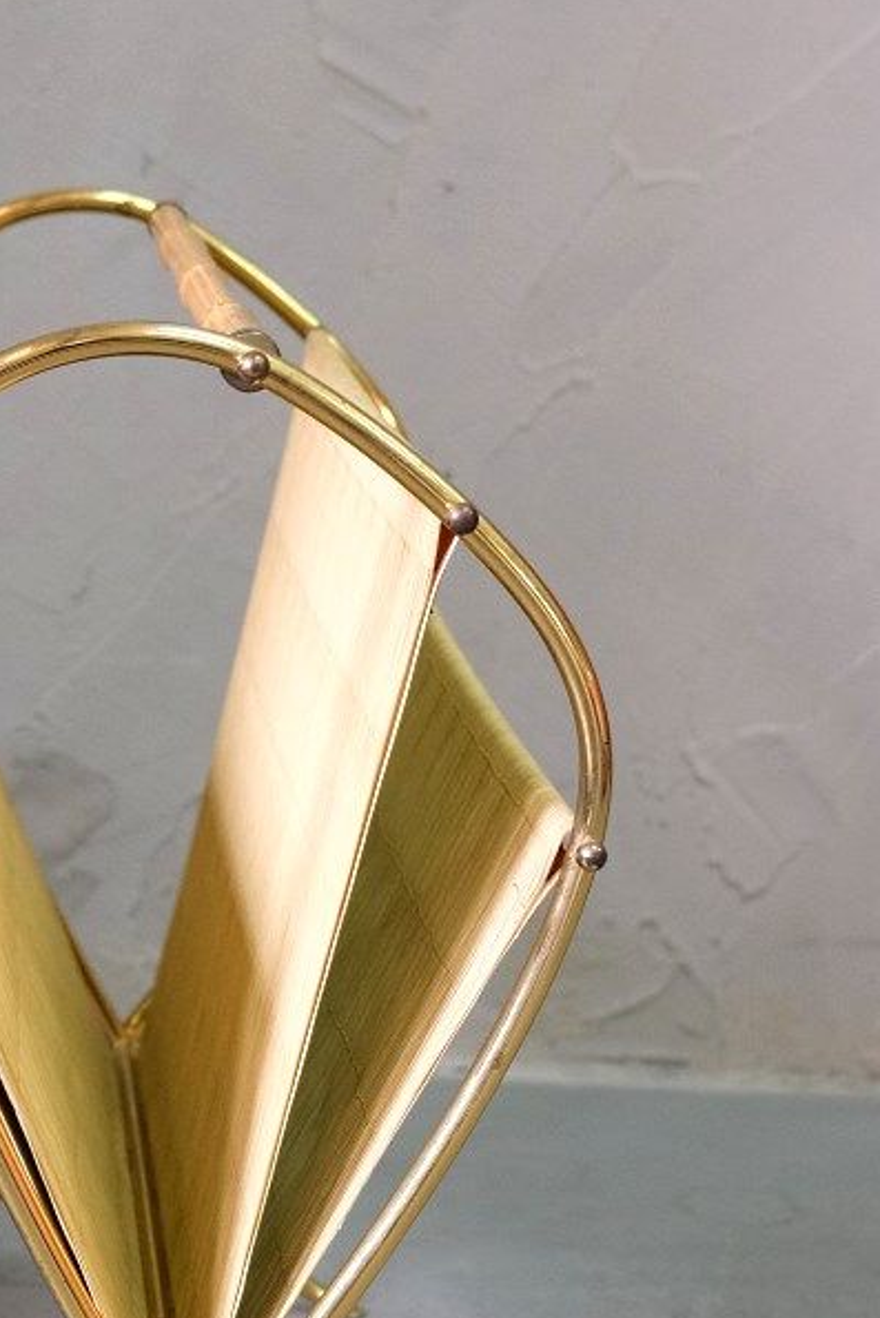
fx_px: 3444
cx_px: 157
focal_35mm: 94
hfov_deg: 14.5
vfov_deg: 21.6
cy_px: 864
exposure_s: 1/42
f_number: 4
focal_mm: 29.2
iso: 1600
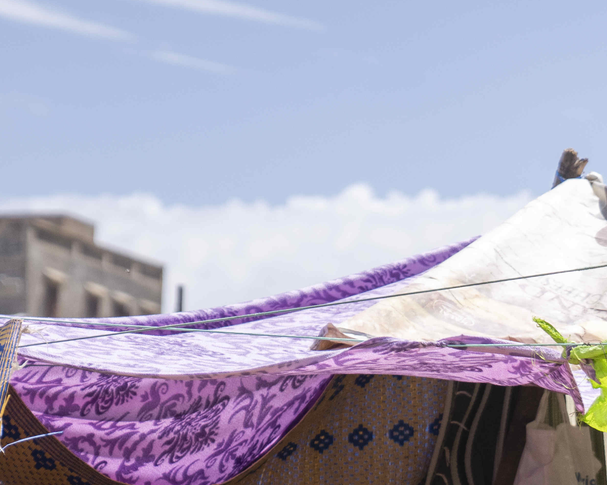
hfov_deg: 8.1
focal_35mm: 236
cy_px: 686
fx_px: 4240
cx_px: 721
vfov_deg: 6.5
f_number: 2.8
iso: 160
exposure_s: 1/4000
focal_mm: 69
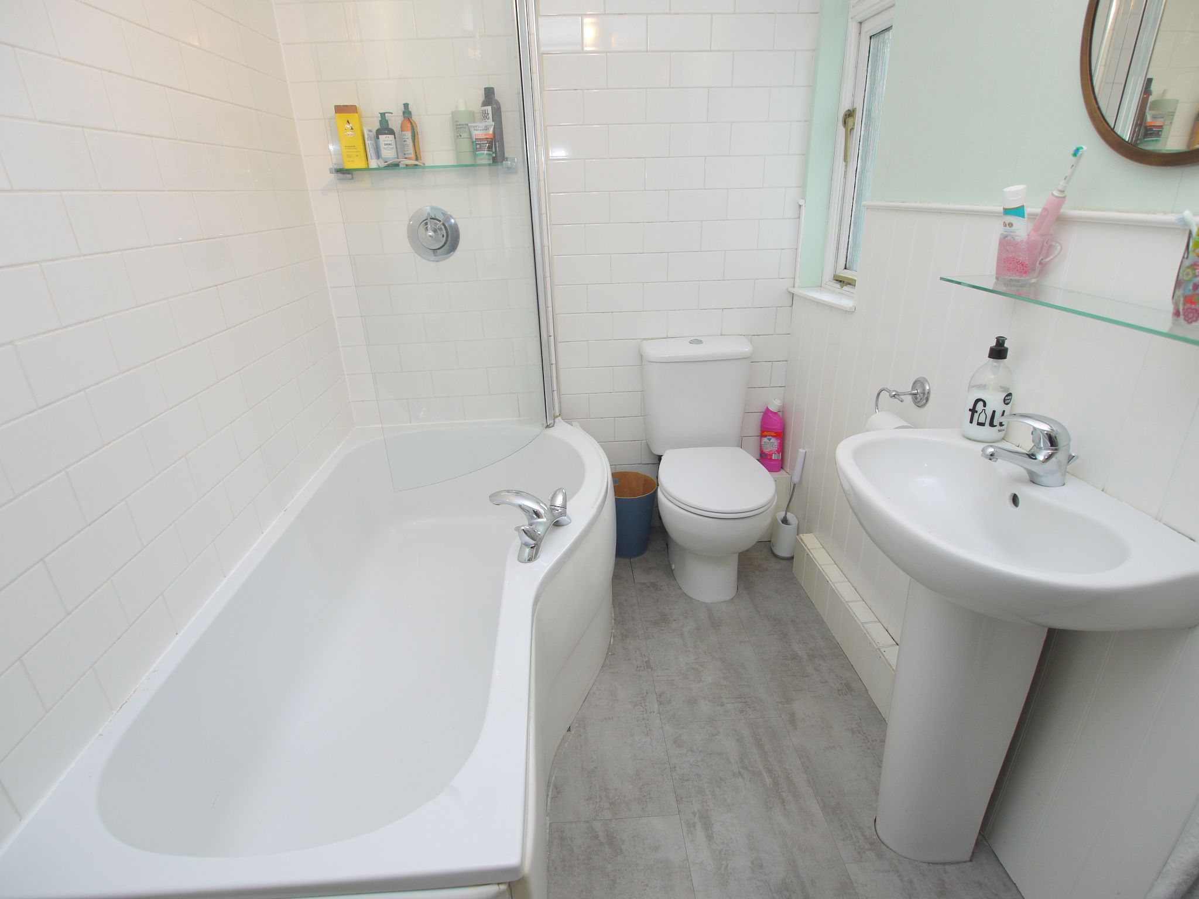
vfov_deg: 71.6
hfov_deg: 87.8
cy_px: 450
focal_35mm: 18
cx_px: 600
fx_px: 623
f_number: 4
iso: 100
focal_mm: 9
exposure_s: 1/60
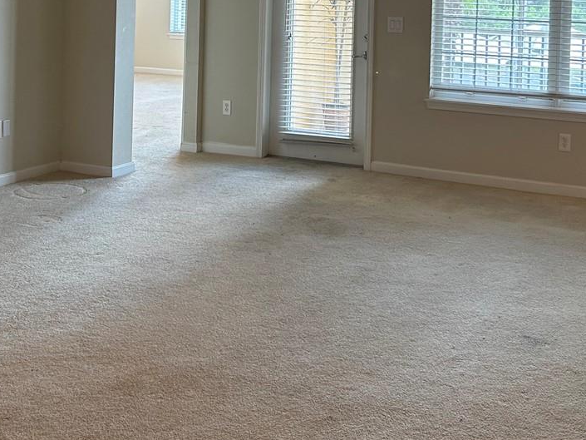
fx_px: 999
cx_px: 269
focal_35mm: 59
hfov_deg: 32.7
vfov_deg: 23.7
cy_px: -10
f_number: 1.5
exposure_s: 1/60
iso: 64
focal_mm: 5.7
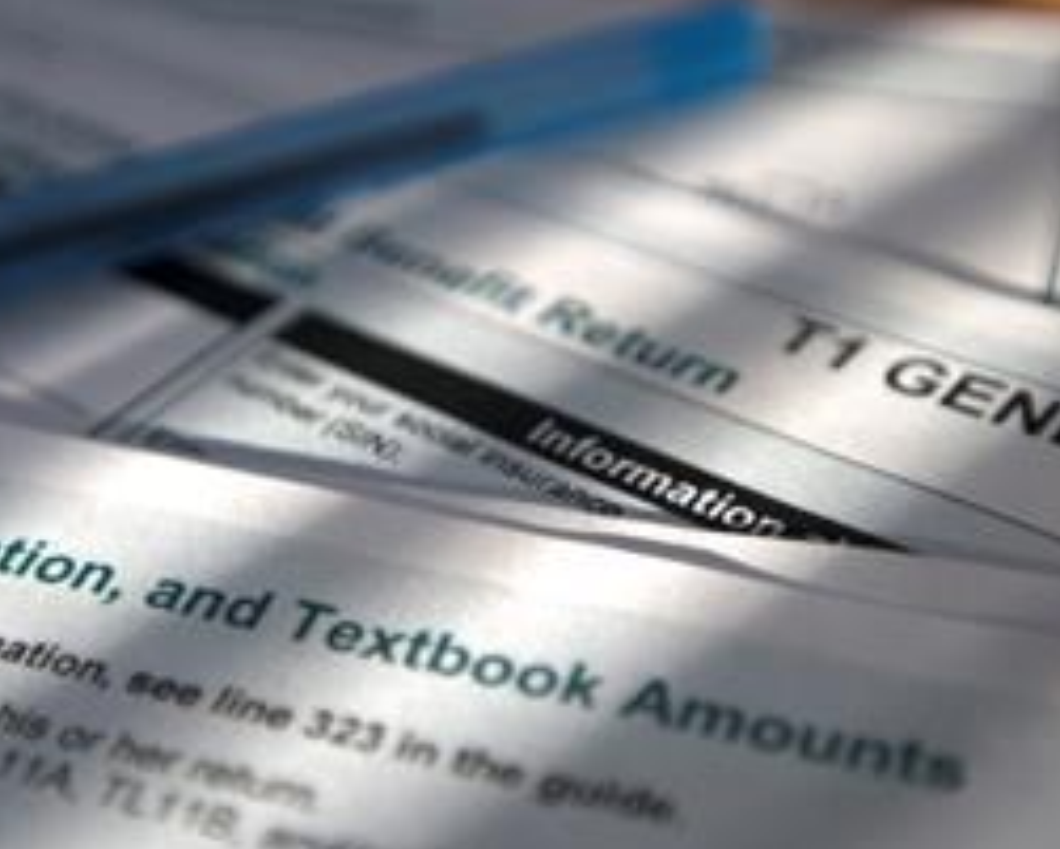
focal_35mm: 73
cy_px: 439
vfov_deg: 21.0
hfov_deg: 26.0
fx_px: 2291
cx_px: 456
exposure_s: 1/400
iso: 320
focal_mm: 30
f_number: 2.8
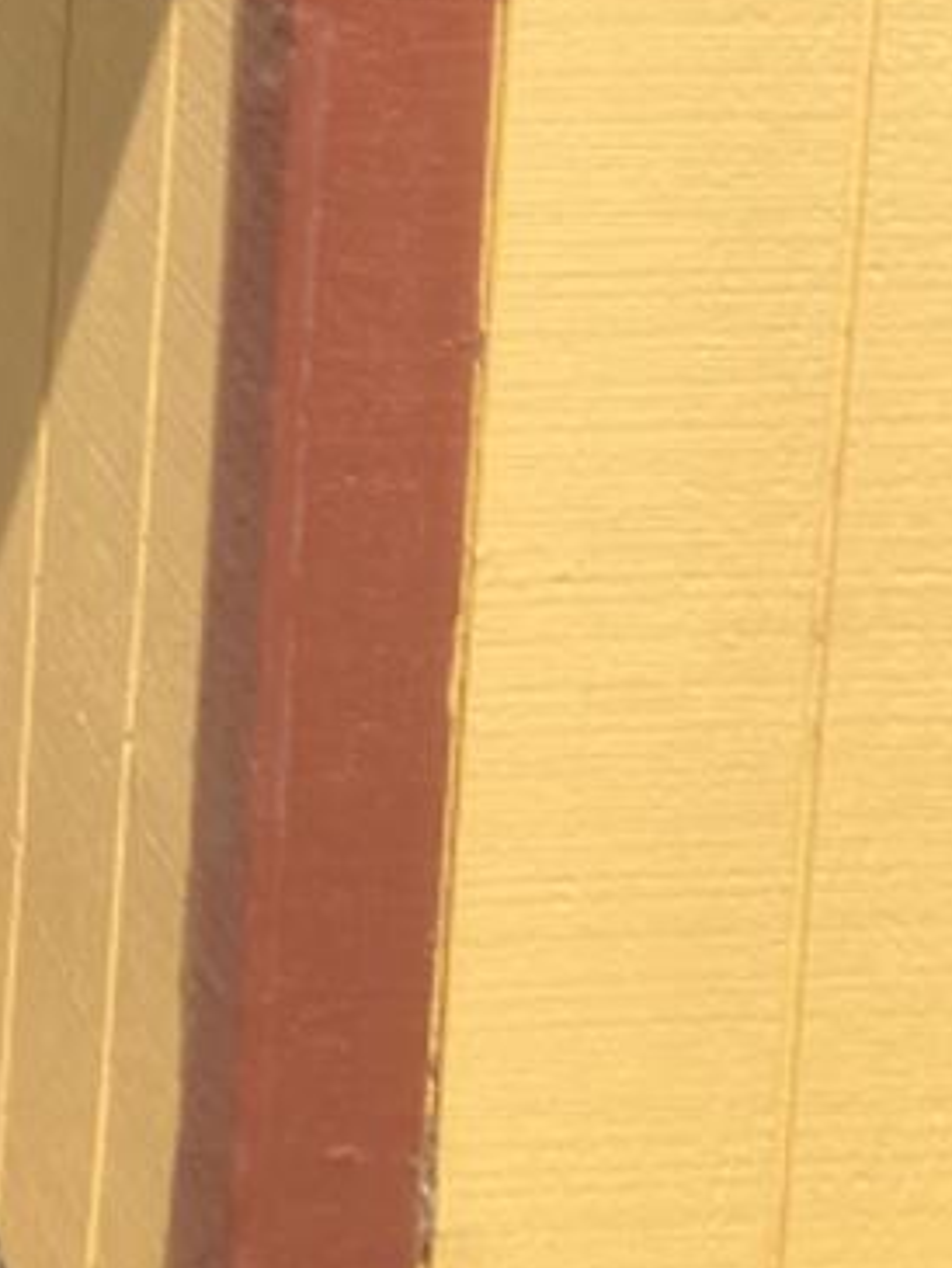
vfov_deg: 15.4
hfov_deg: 11.9
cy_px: -782
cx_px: -735
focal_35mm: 115
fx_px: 4214
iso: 20
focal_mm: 3.99
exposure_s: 1/1946
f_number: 1.8
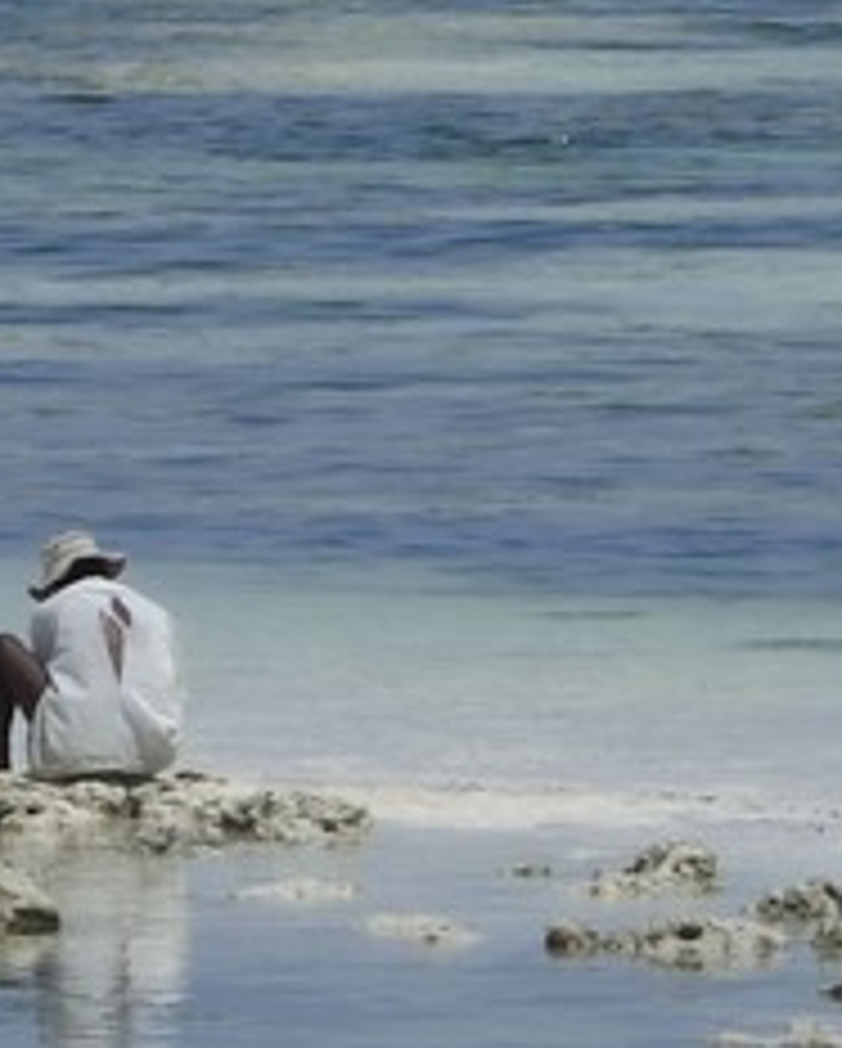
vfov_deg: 1.5
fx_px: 40012
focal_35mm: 1287
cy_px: 1637
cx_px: 2904
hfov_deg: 1.2
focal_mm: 200
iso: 200
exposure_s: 1/200
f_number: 14
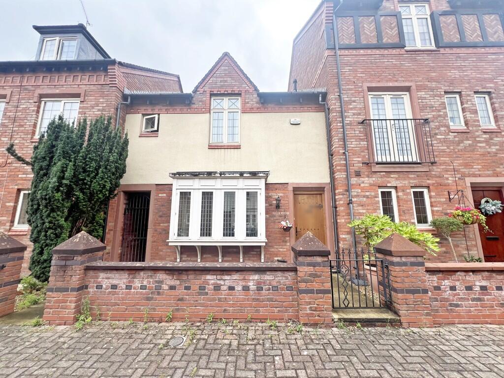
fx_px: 189
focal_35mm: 13
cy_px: 189
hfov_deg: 106.2
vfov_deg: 89.9
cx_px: 252
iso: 32
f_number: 1.8
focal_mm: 1.57
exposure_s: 1/564
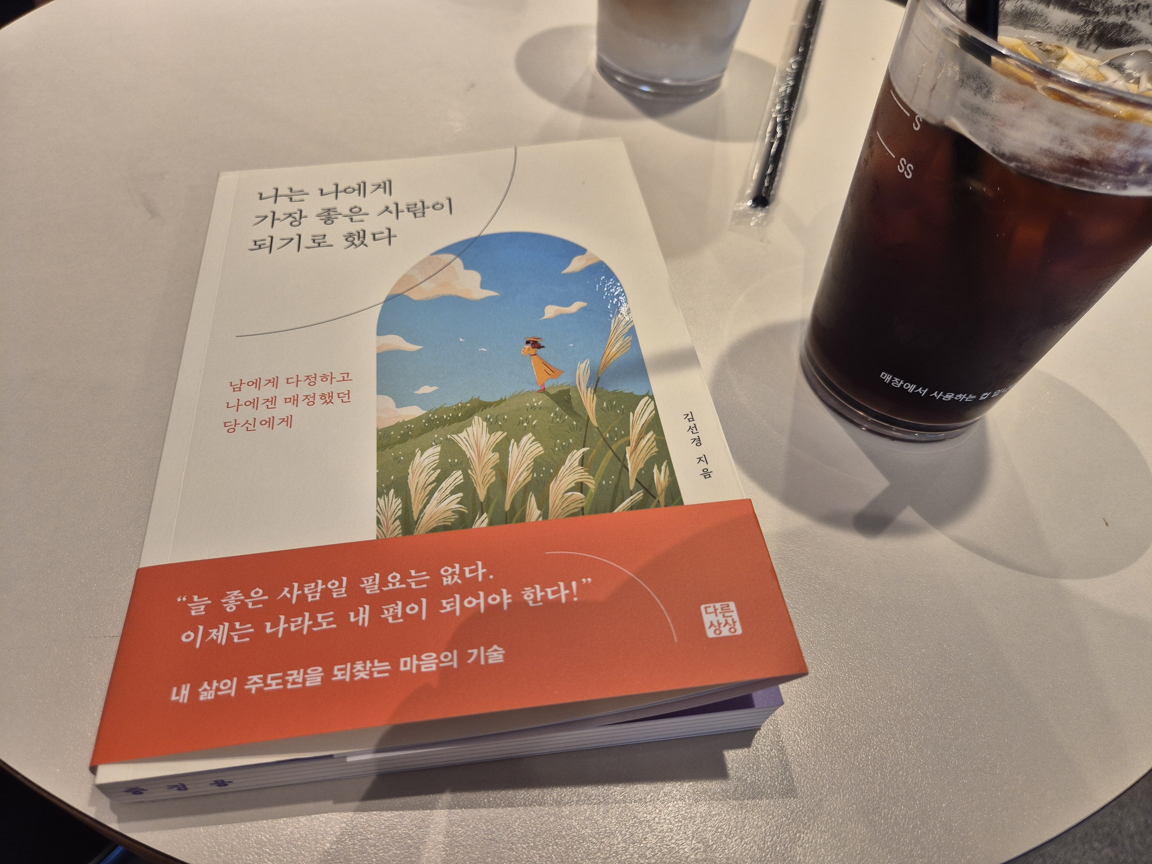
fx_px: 765
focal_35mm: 23
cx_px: 576
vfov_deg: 58.9
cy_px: 432
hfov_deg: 73.9
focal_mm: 5.4
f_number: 1.8
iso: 64
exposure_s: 1/120
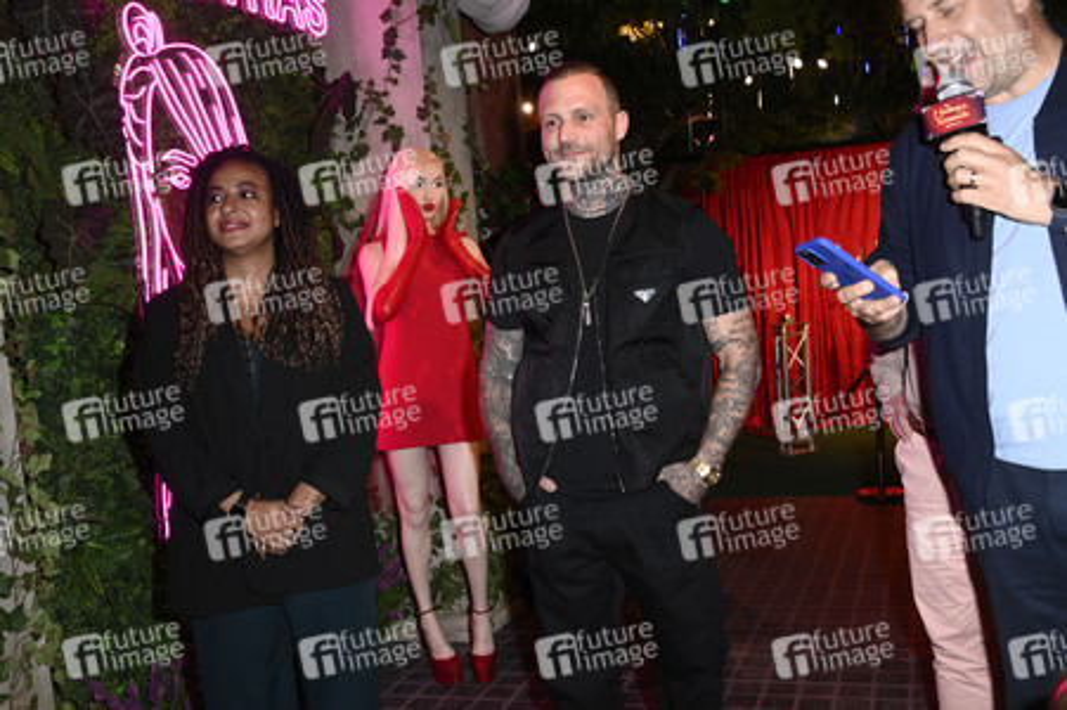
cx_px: 534
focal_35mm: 32
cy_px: 355
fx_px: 948
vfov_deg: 41.1
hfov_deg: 58.8
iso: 1600
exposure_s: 1/125
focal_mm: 32
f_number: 5.6
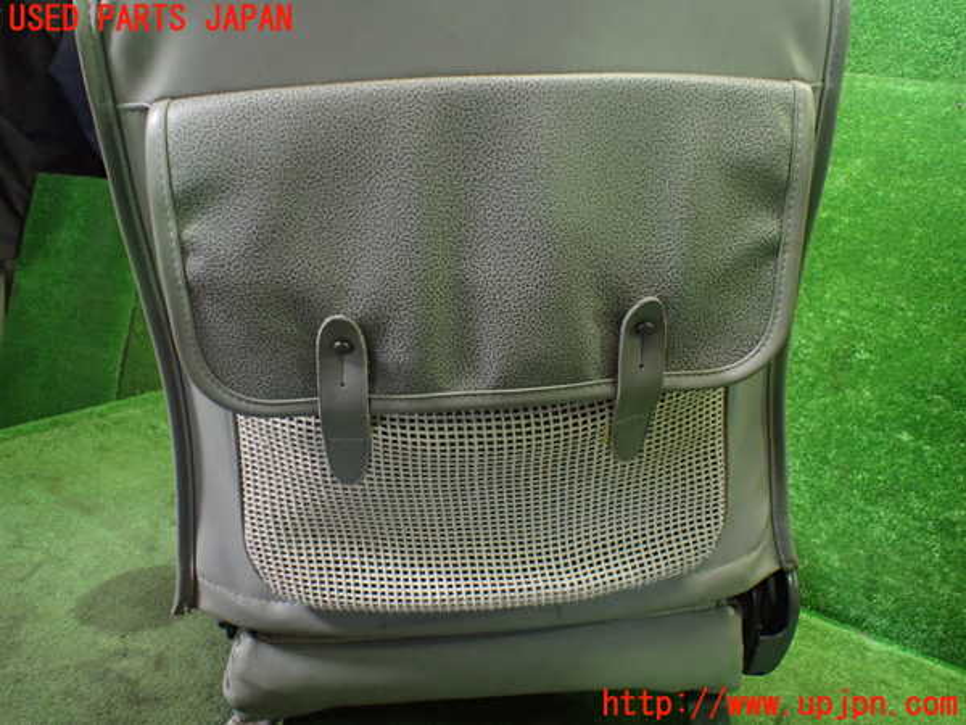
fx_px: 837
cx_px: 483
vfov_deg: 46.8
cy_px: 362
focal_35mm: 30
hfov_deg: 60.0
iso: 800
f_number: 2.3
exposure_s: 1/100
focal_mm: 5.4
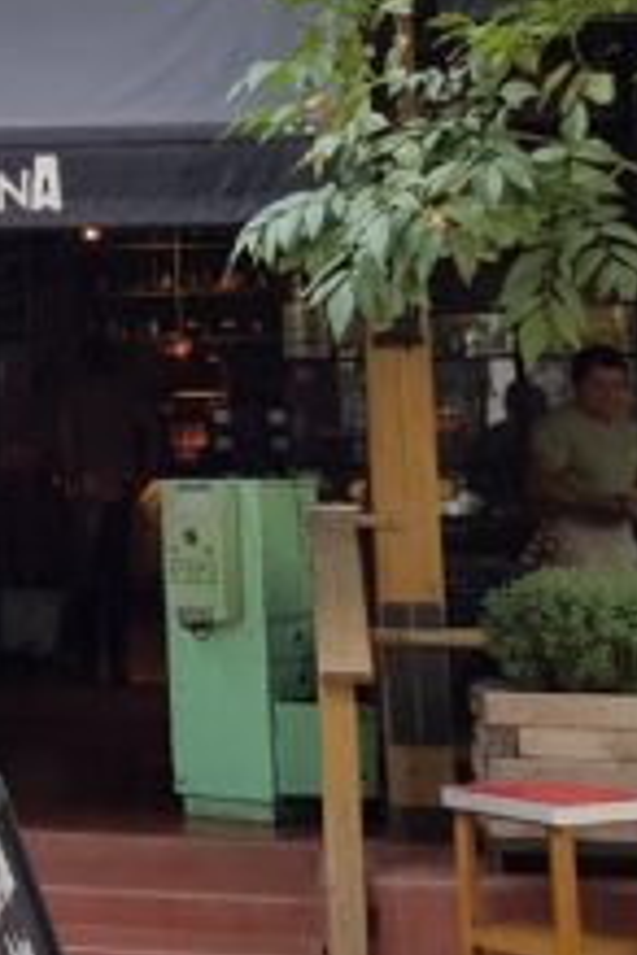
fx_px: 2282
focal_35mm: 86
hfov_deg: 14.6
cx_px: -384
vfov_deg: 23.3
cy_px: 174
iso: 40
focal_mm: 4.2
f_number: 1.7
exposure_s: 1/243
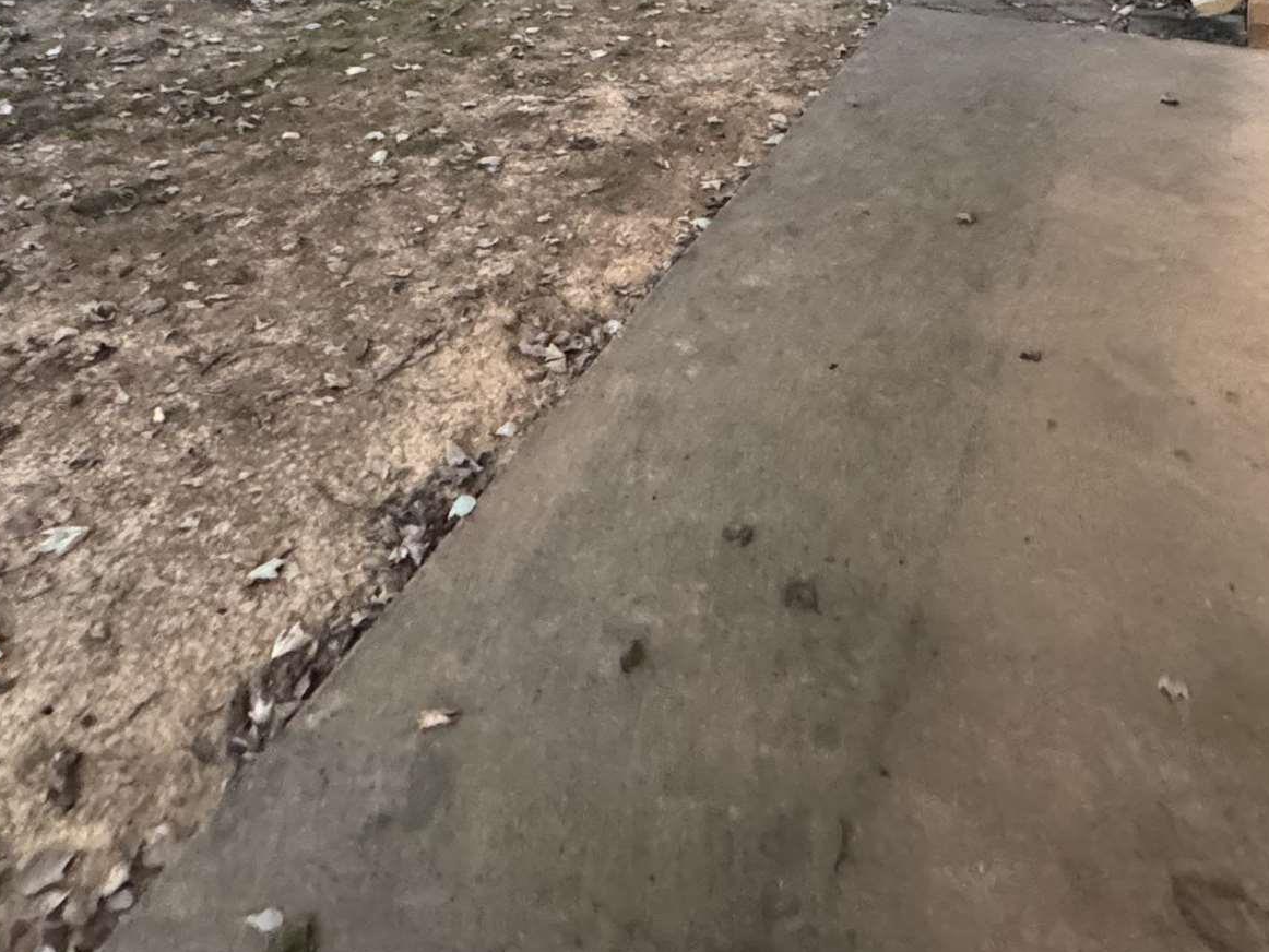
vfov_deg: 31.6
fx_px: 1357
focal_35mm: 37
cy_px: -223
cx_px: 618
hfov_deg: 50.1
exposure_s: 1/60
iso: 800
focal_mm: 2.22
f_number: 2.2
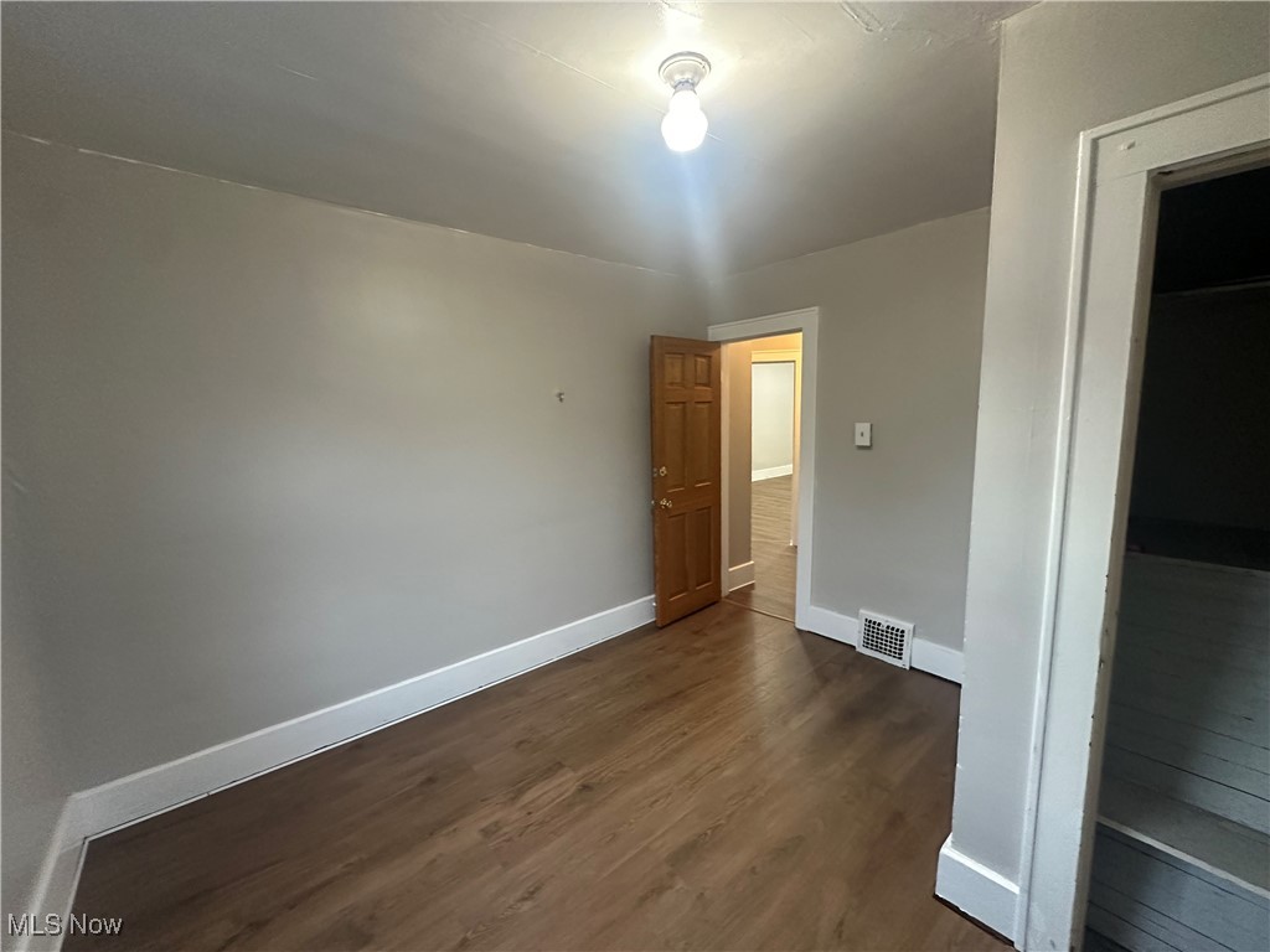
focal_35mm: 14
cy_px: 476
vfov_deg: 85.7
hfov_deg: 102.1
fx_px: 514
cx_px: 635
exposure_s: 1/60
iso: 640
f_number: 2.2
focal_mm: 2.22
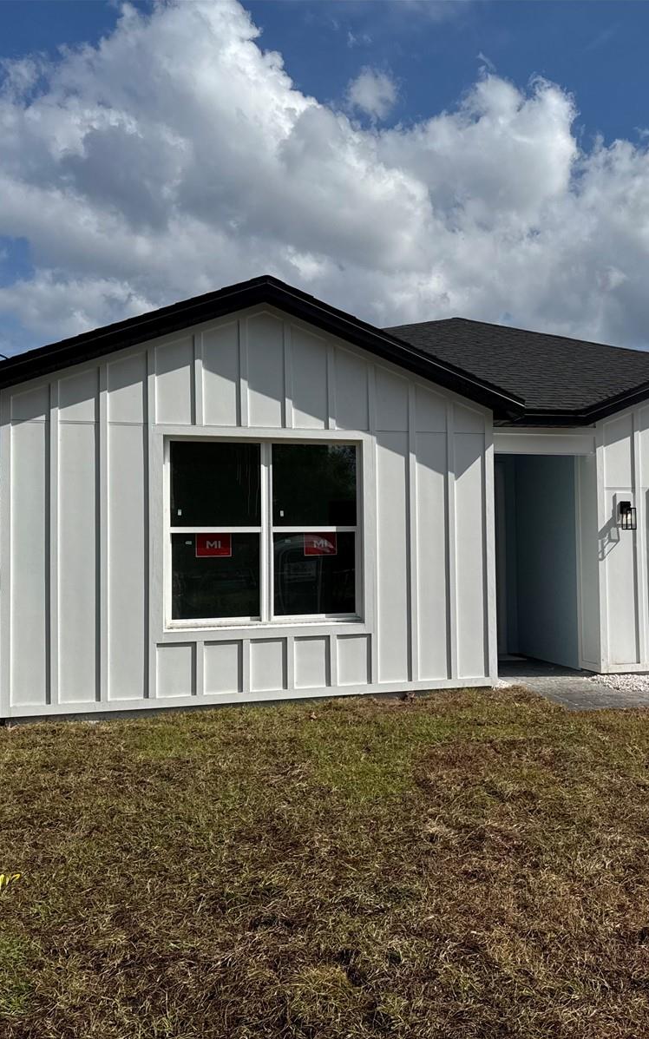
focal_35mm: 34
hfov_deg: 36.3
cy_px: 520
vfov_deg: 56.7
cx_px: 499
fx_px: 962
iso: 80
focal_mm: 6.76
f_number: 1.78
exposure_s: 1/10417
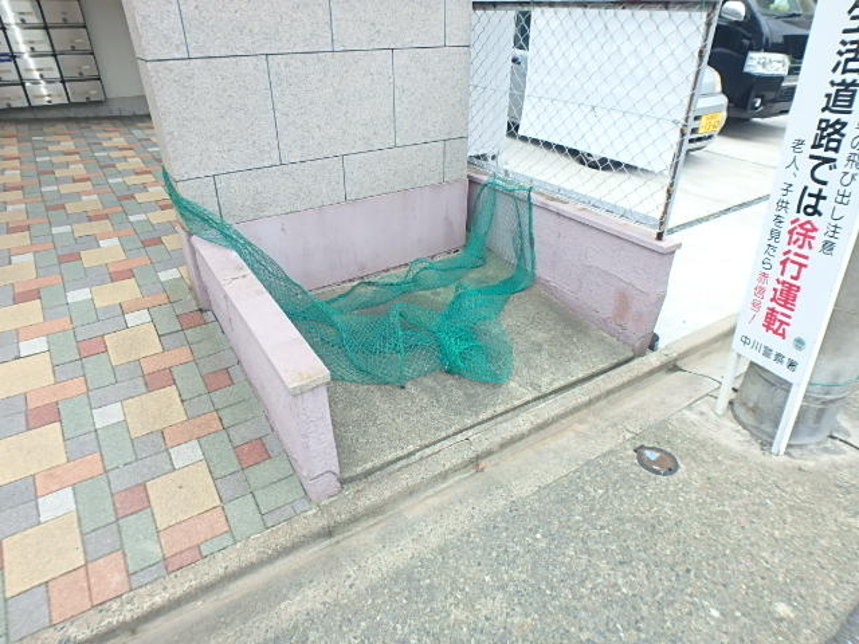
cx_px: 430
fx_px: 521
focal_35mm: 21
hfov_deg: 79.0
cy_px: 322
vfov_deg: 63.4
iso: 125
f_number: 3.5
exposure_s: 1/320
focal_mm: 3.7
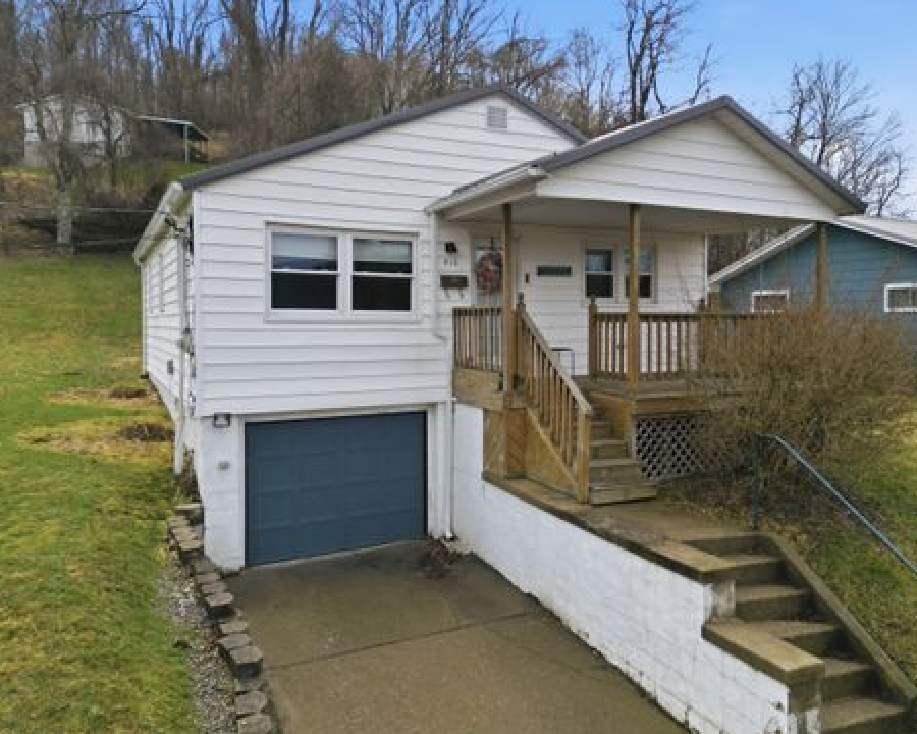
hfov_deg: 65.9
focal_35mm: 26
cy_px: 359
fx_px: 706
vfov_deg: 54.9
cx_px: 495
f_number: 1.7
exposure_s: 1/2500
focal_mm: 6.7
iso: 100
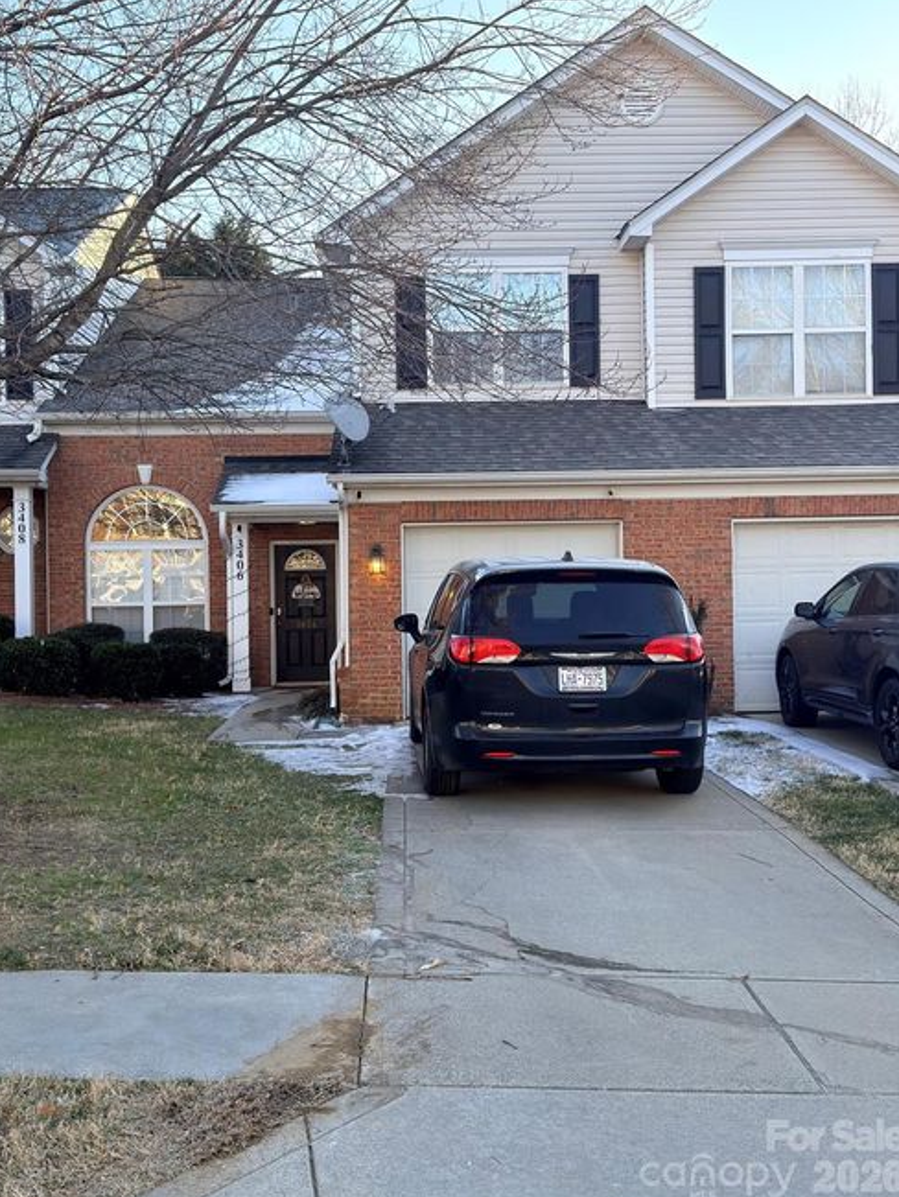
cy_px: 594
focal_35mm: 40
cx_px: 450
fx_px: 1384
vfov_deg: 46.8
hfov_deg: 36.0
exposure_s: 1/715
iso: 100
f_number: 1.78
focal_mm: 6.76
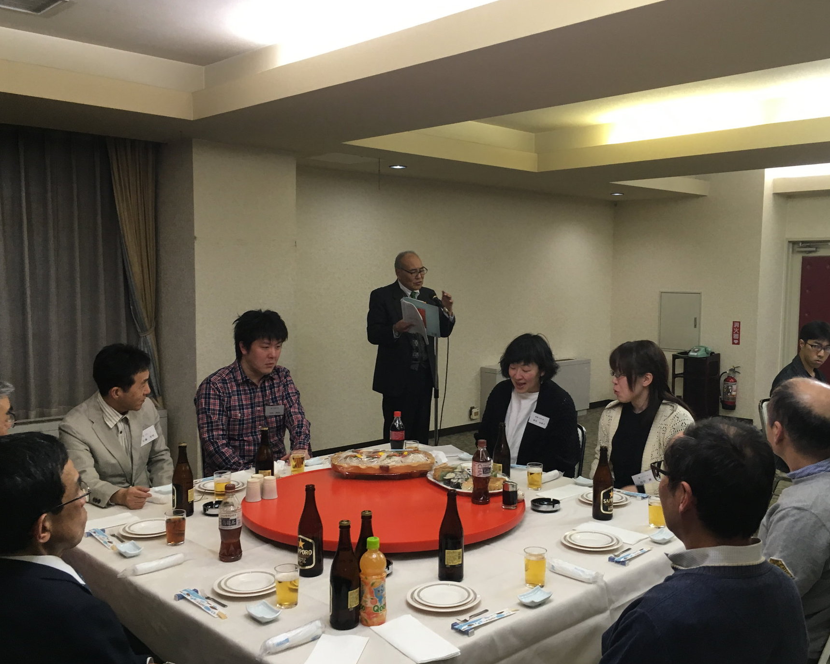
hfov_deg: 54.2
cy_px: 342
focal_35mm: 33
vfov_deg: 44.5
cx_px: 445
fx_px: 810
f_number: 2.2
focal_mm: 4.15
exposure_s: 1/30
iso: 80
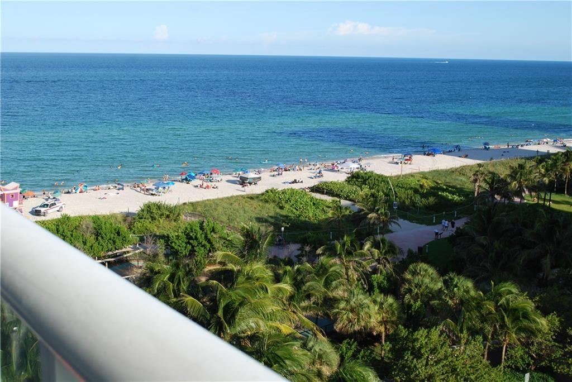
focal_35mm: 45
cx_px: 286
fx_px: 715
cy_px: 191
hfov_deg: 43.6
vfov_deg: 29.9
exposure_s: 1/200
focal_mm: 30
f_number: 7.1
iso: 100
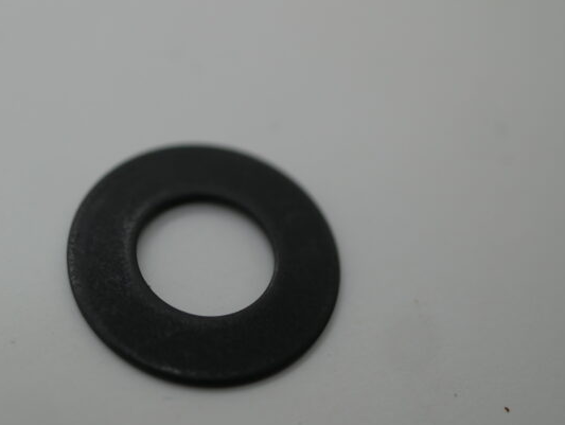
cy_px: 241
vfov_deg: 16.4
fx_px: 1471
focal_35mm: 90
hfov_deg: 21.6
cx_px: 147
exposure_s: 1/125
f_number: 2.8
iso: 250
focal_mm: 30
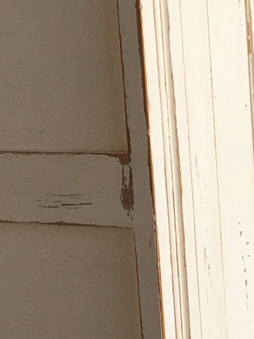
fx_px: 1702
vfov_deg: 11.2
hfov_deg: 8.5
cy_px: 401
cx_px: 261
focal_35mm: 174
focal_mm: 4.15
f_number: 2.2
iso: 25
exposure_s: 1/50
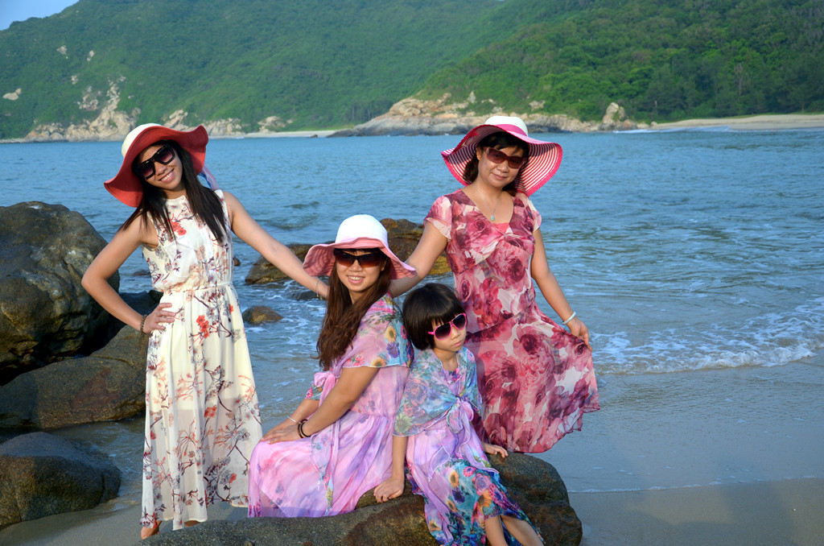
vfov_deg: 29.7
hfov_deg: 43.7
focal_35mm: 45
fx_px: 1028
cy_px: 273
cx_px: 412
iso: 140
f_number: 4.2
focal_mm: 30
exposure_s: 1/500
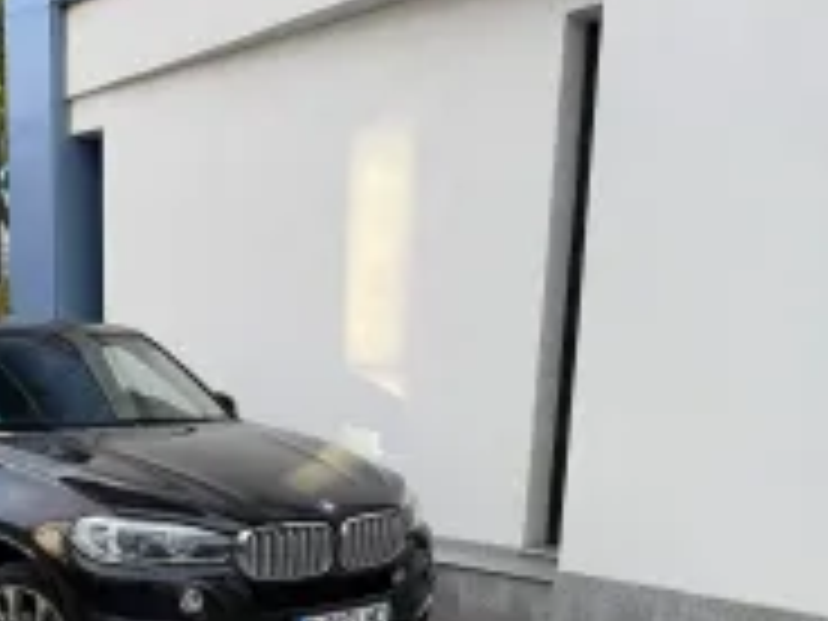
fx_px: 1124
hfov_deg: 38.5
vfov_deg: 29.3
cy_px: 590
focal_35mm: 47
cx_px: 135
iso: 80
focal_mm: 6.76
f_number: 1.78
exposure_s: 1/544
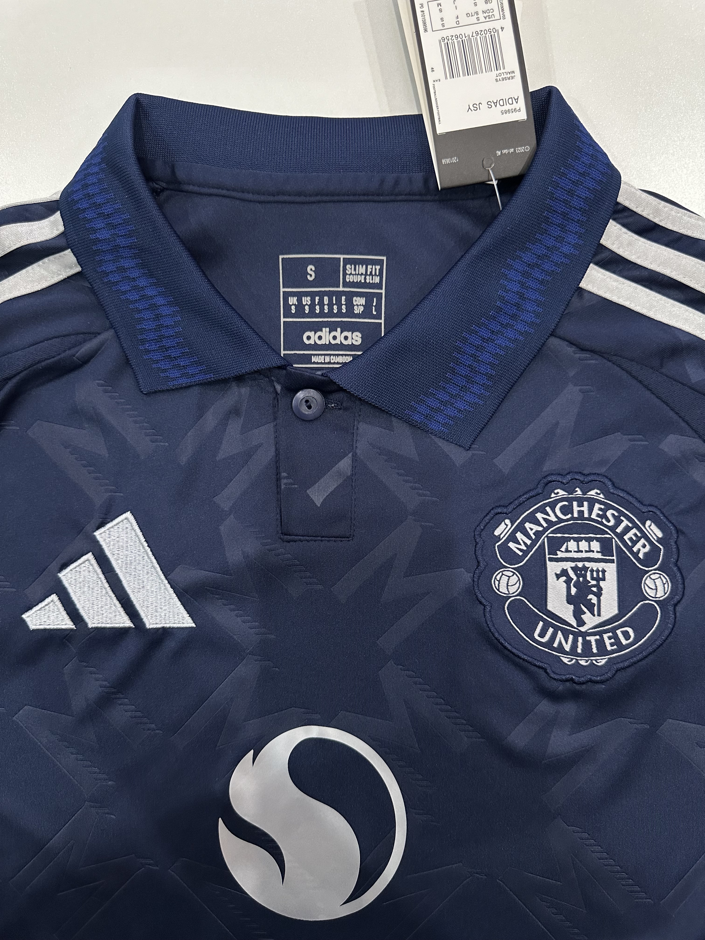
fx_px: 652
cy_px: 470
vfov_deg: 71.6
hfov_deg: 56.8
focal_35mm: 24
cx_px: 352
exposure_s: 1/50
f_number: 1.78
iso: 400
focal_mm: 6.86
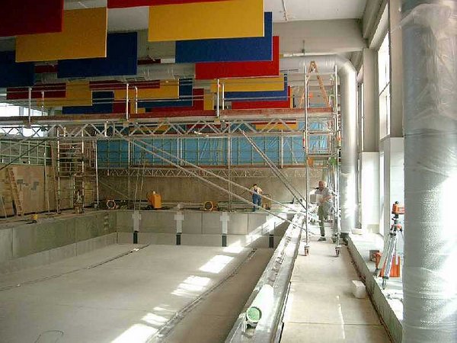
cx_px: 228
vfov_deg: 38.7
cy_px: 172
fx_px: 488
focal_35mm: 37
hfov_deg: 50.1
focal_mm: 7.6
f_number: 2.6
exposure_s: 1/125
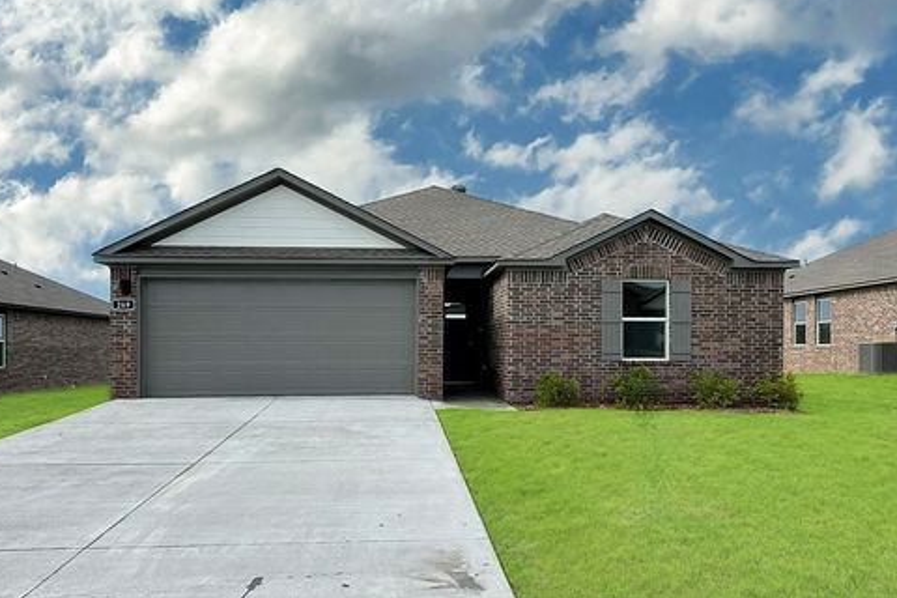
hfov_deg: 69.4
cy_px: 251
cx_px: 439
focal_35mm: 26
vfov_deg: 49.4
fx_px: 648
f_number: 1.8
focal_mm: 6.86
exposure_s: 1/7000
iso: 80
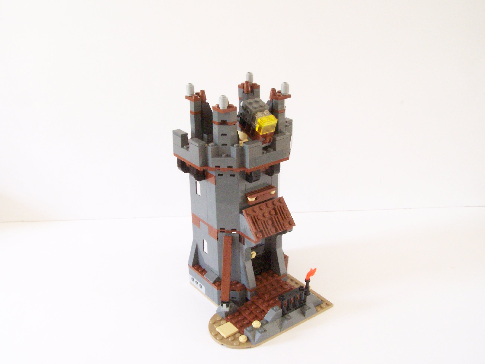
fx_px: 532
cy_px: 182
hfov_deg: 49.0
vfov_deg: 37.7
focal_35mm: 38
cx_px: 242
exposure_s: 1/10
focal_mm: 6.3
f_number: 8
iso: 400
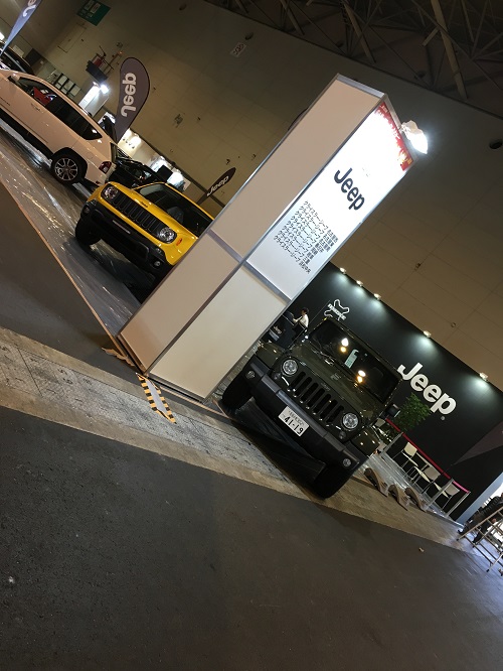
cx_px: 252
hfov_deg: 48.3
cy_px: 336
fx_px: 562
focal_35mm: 29
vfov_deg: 61.6
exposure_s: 1/30
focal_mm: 4.15
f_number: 2.2
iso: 80
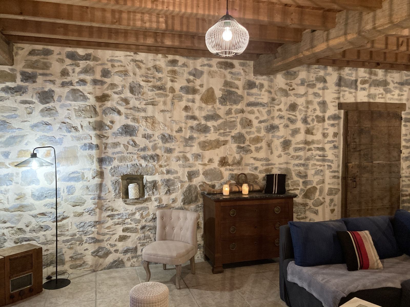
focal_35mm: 28
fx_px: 332
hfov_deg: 63.4
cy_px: 154
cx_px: 205
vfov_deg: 49.7
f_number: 1.8
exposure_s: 1/33
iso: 400
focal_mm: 3.99
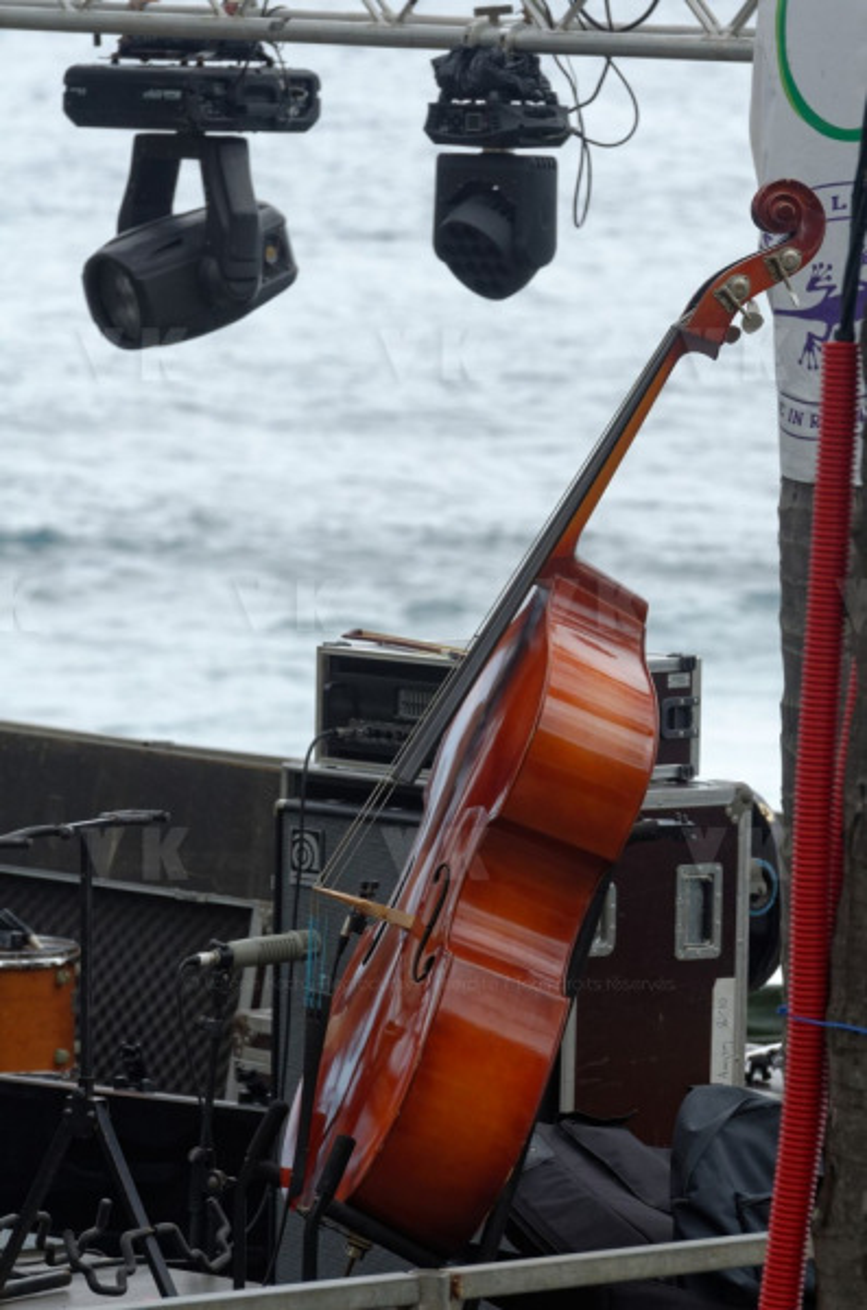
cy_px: 655
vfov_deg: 6.9
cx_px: 434
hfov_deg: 4.6
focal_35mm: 300
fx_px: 10893
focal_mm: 200
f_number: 8
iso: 250
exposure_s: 1/160
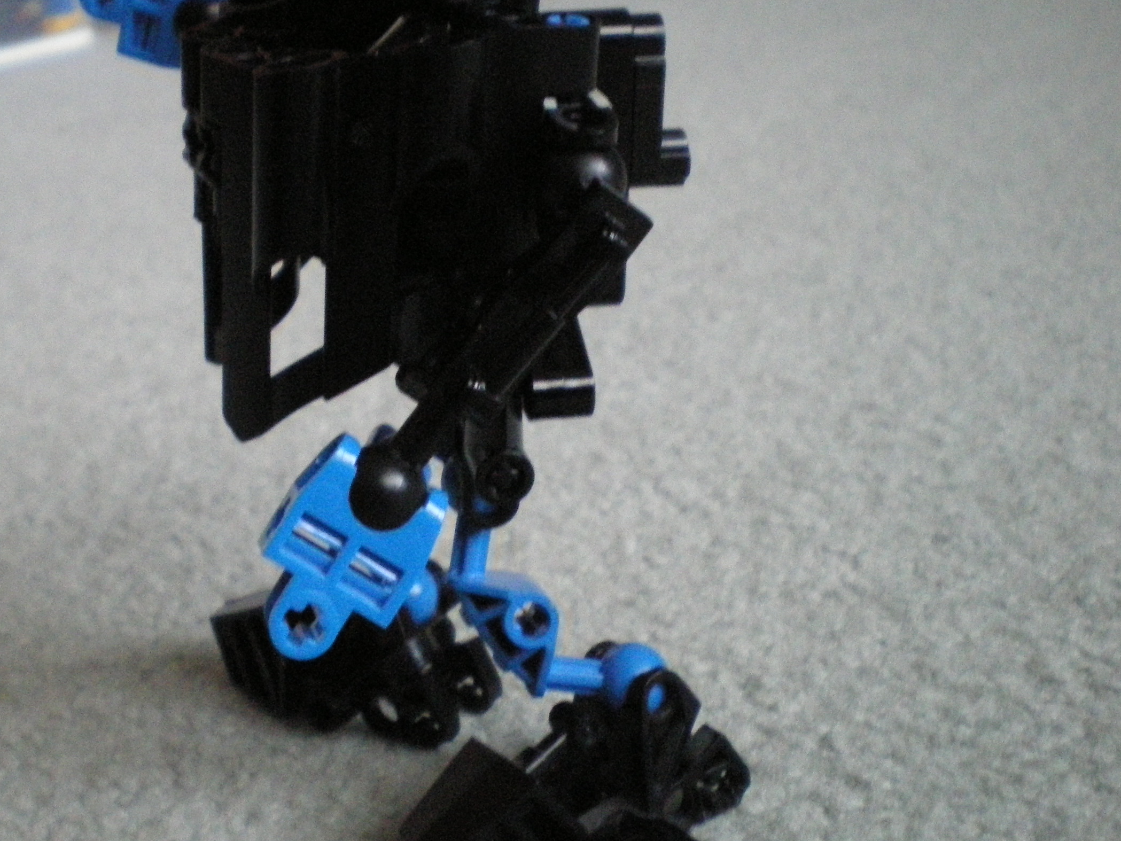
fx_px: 1814
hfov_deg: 34.3
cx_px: 466
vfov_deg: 26.0
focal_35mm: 56
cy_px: 295
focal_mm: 6.3
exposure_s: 1/50
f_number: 3.1
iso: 640
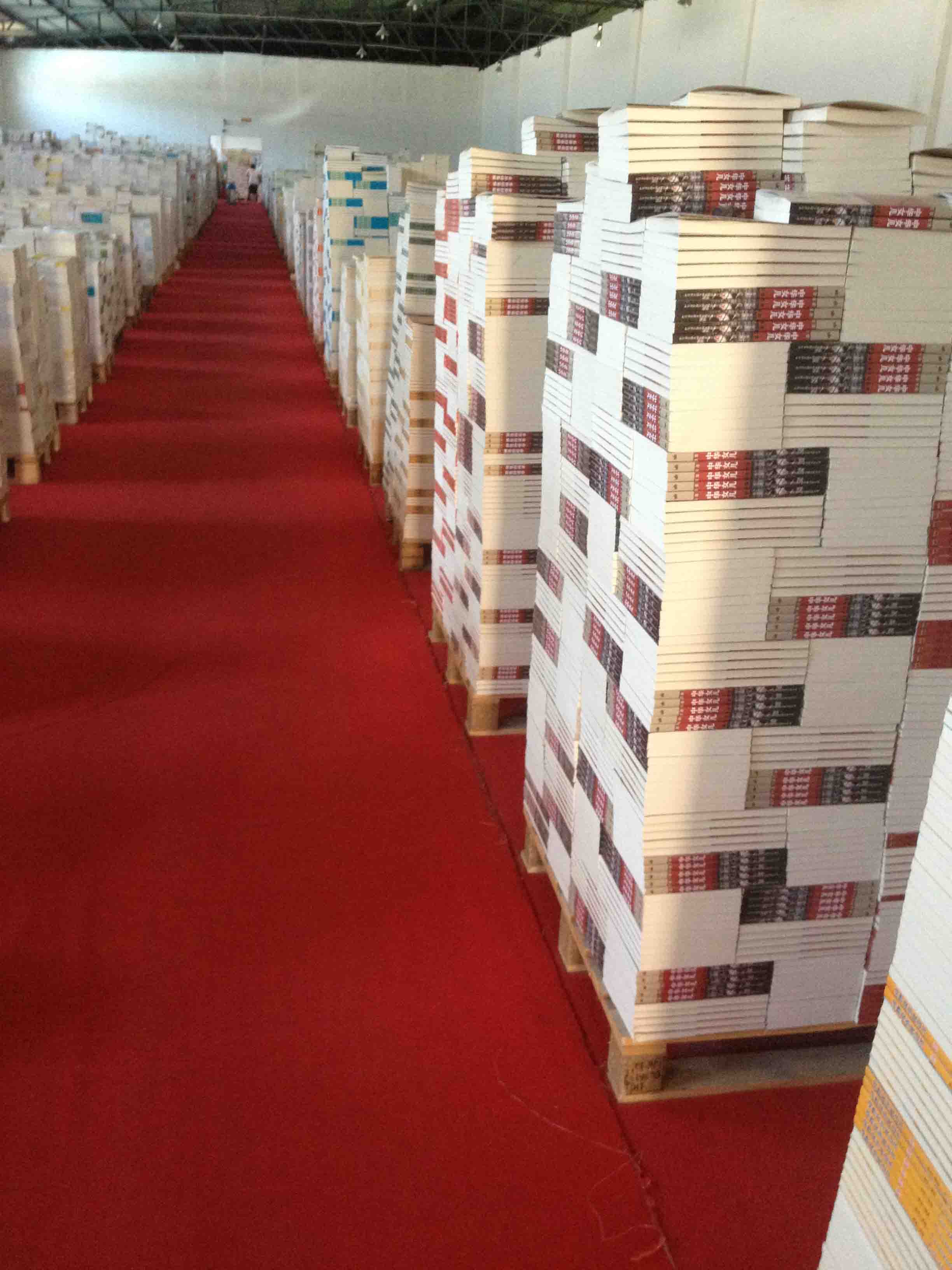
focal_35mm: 35
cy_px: 635
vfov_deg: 52.6
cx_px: 476
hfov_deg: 40.7
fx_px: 1283
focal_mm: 4.28
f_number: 2.4
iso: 250
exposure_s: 1/20
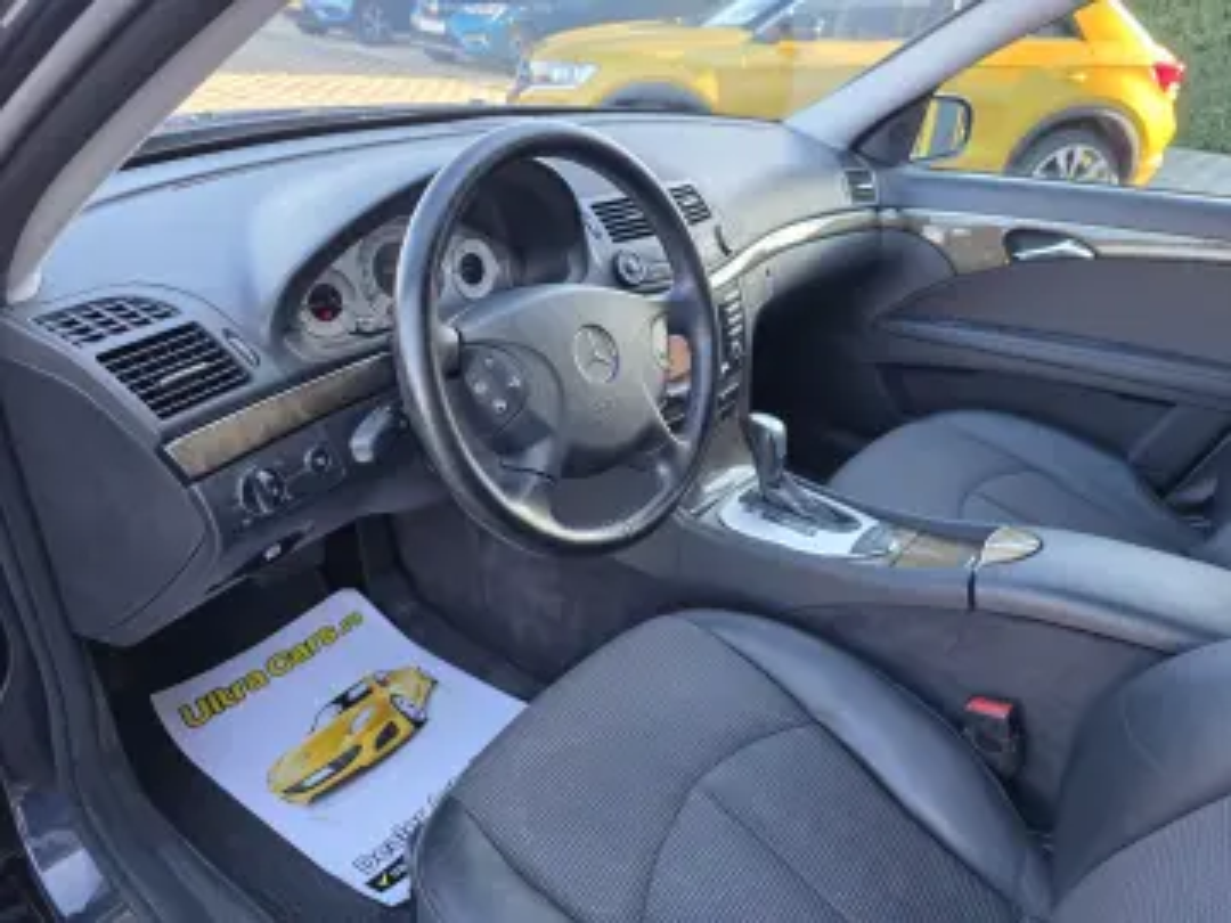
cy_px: 462
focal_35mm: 23
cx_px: 616
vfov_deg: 58.9
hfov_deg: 73.9
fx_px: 818
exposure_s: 1/180
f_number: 1.7
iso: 125
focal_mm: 6.25
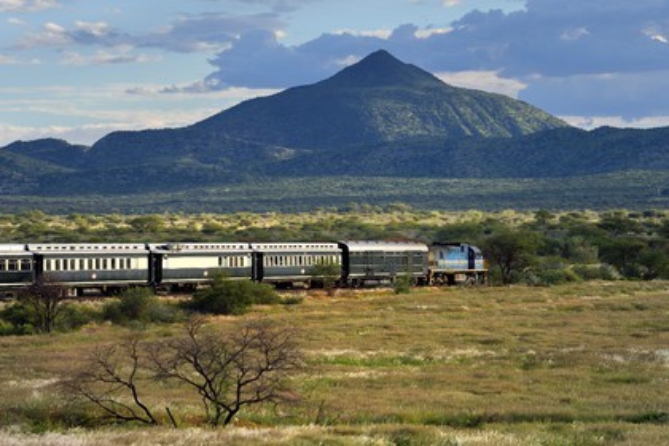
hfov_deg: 10.3
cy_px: 223
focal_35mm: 200
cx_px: 334
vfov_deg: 6.9
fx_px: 3716
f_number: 8
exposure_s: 1/800
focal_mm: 200
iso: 400
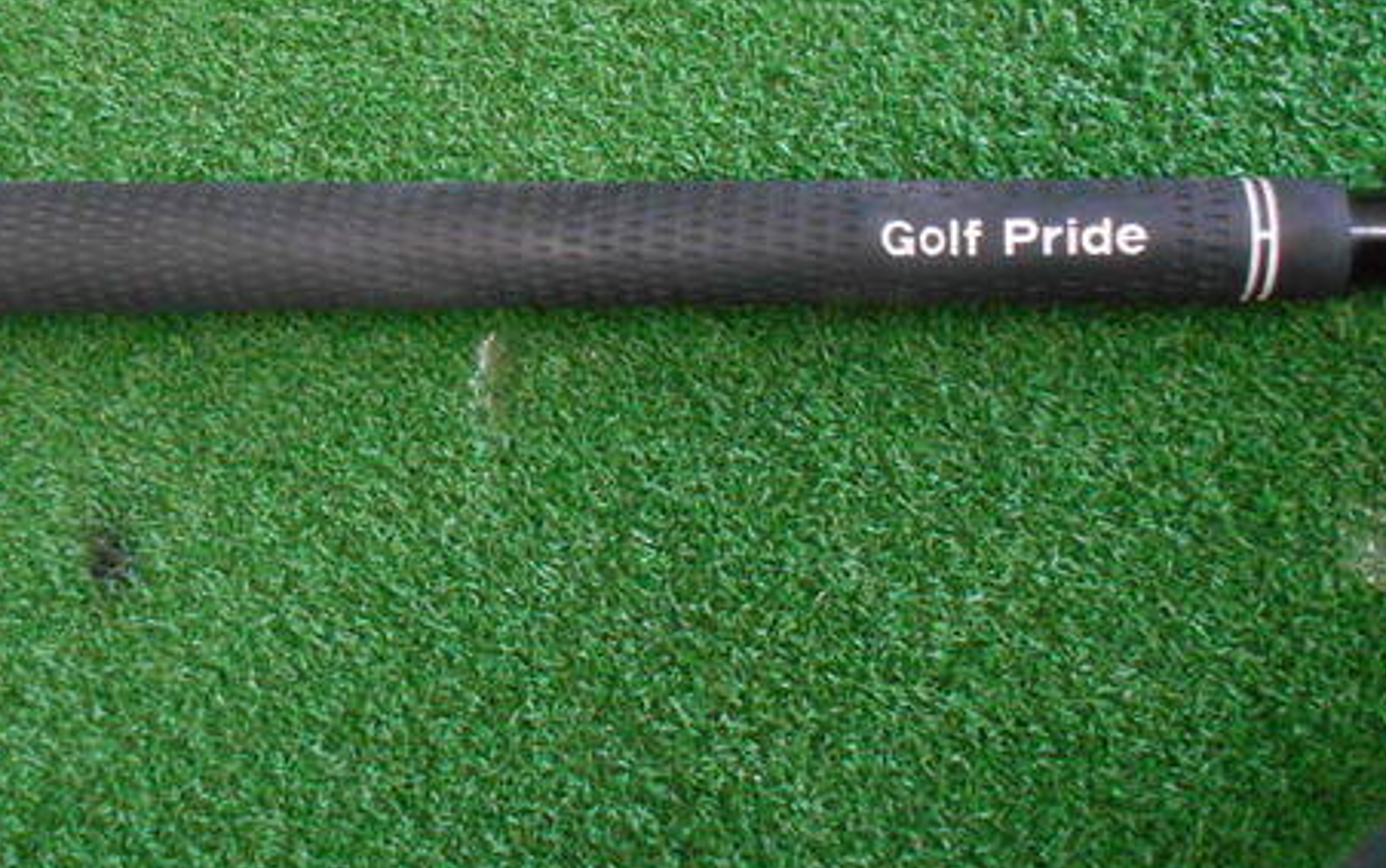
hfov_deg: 49.7
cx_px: 497
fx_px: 1474
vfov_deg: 32.3
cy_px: 242
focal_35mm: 39
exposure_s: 1/80
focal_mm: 4.6
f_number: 3.2
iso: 800
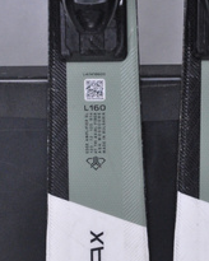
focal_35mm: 263
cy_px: 169
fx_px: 2034
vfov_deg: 7.3
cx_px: 159
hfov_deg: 5.9
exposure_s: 1/125
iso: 3200
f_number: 8
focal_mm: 85
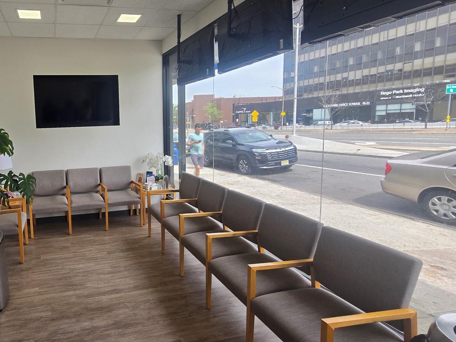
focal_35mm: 20
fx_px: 263
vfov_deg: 65.9
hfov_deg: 75.6
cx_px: 112
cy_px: 158
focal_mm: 2.2
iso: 50
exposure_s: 1/452
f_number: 2.2
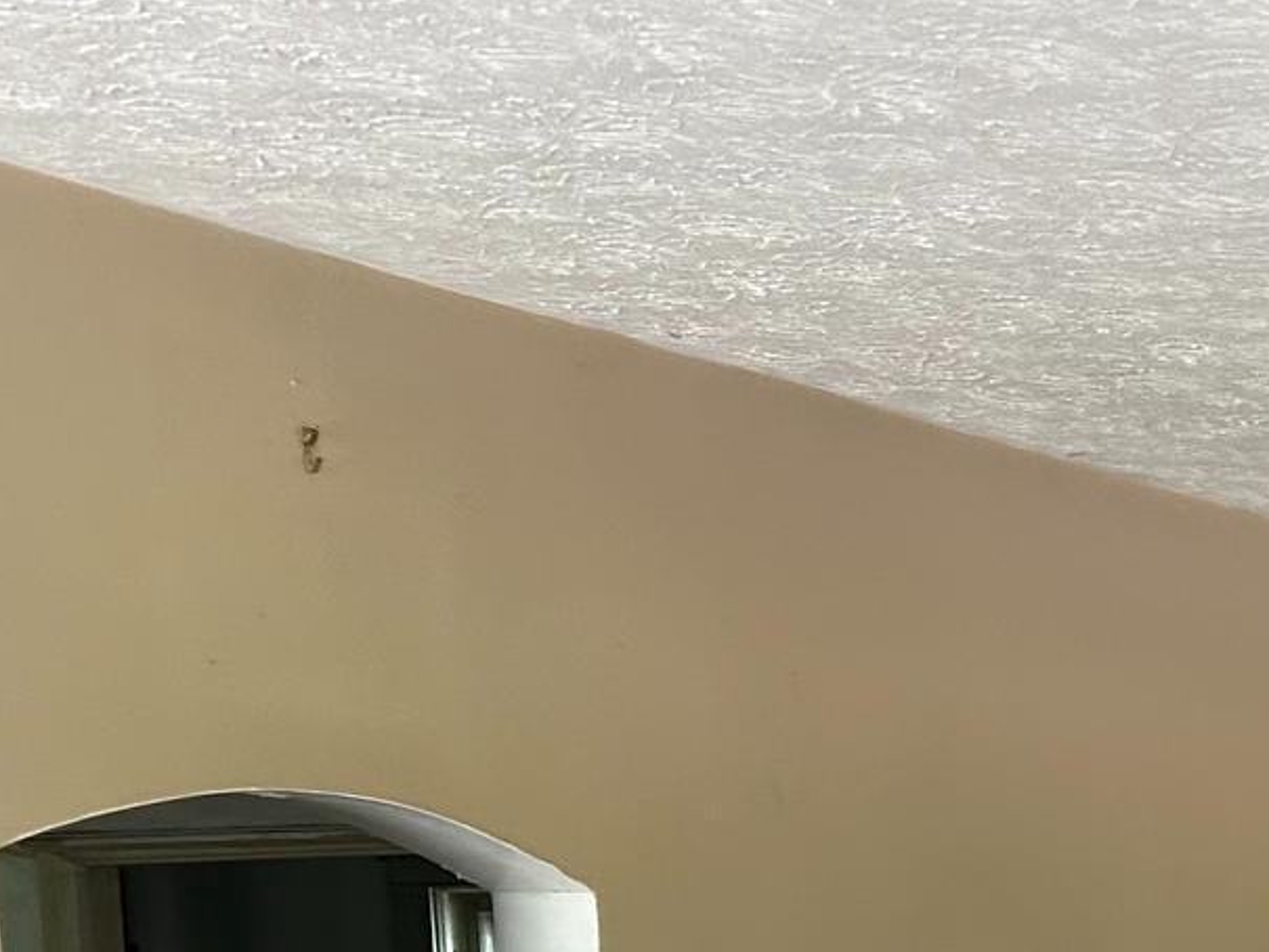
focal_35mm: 88
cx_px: 1863
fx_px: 3227
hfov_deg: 19.6
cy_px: 1508
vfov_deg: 15.3
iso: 125
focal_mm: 5.7
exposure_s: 1/60
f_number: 1.5
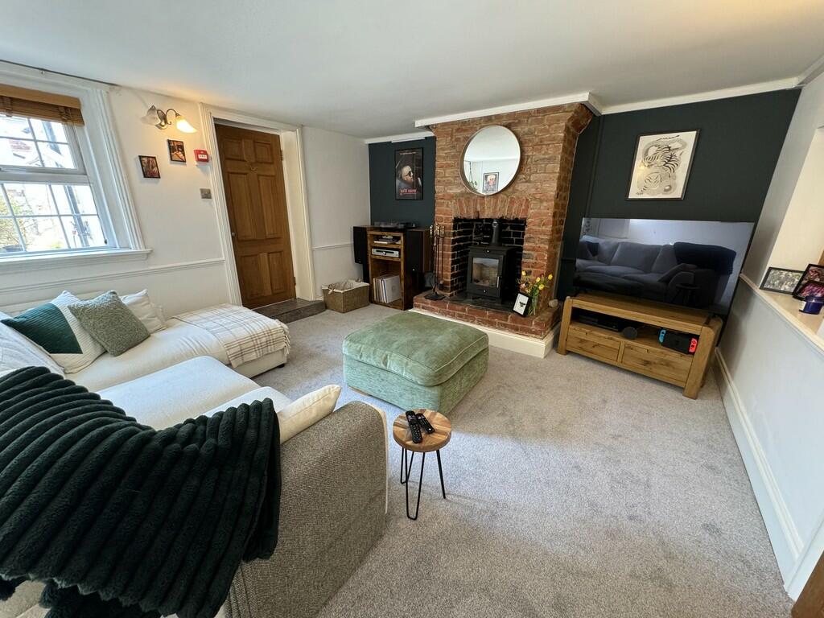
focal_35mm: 14
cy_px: 309
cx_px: 412
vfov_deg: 85.7
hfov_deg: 102.1
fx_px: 333
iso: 250
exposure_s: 1/50
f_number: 2.2
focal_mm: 2.22
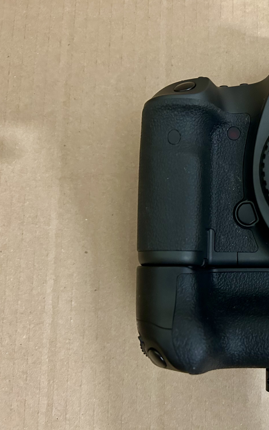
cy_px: 216
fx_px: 434
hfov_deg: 31.5
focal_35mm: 37
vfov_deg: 52.7
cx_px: 277
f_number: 1.5
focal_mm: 5.7
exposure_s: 1/30
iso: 500
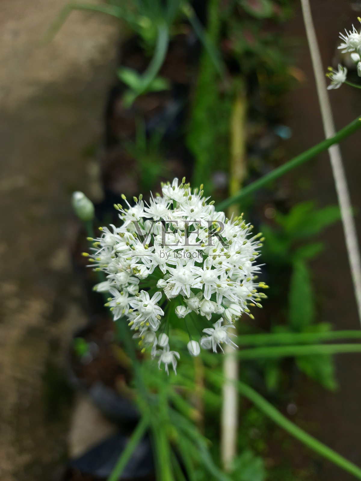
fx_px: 334
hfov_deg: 56.8
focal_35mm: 24
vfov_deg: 71.6
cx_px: 180
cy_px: 240
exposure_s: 1/118
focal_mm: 5.23
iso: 40
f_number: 1.8
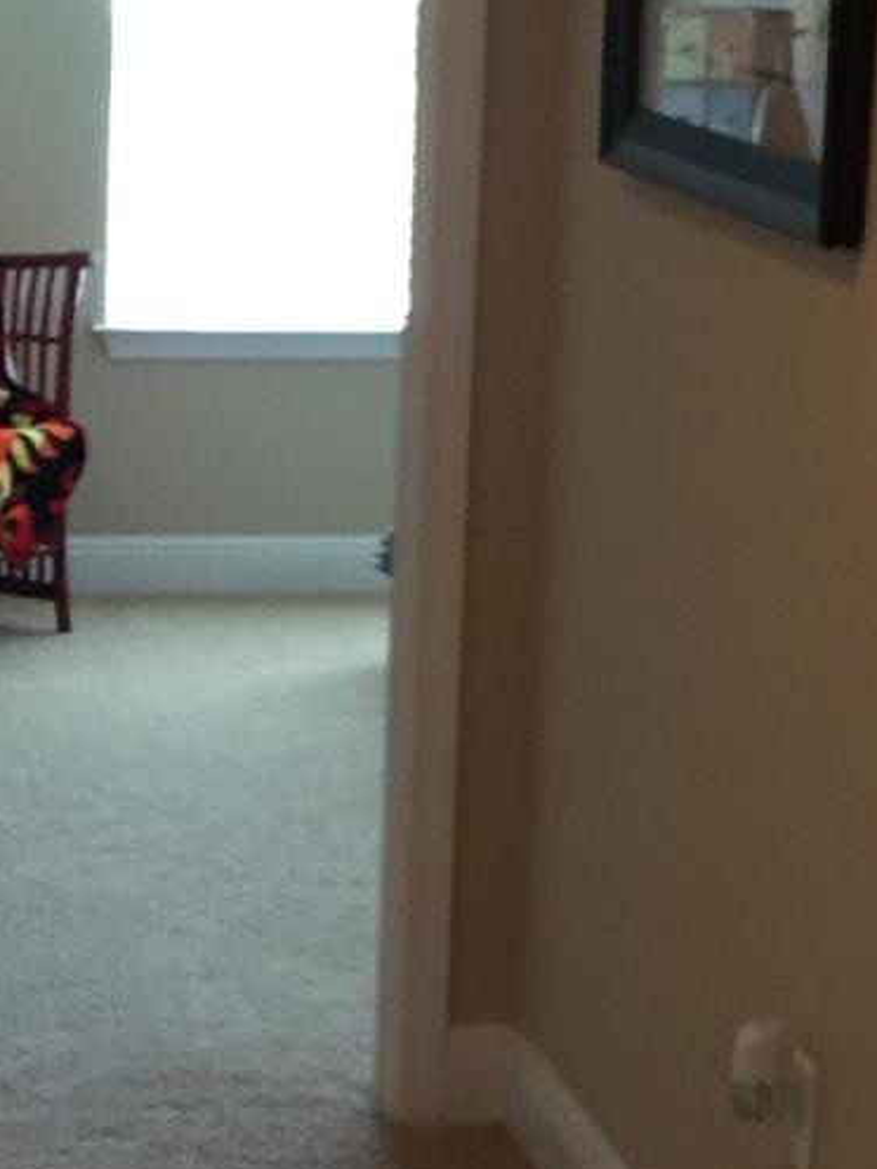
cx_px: -422
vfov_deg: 16.8
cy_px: 655
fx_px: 3952
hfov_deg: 12.1
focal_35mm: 117
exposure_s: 1/30
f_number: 2.2
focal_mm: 4.15
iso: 100
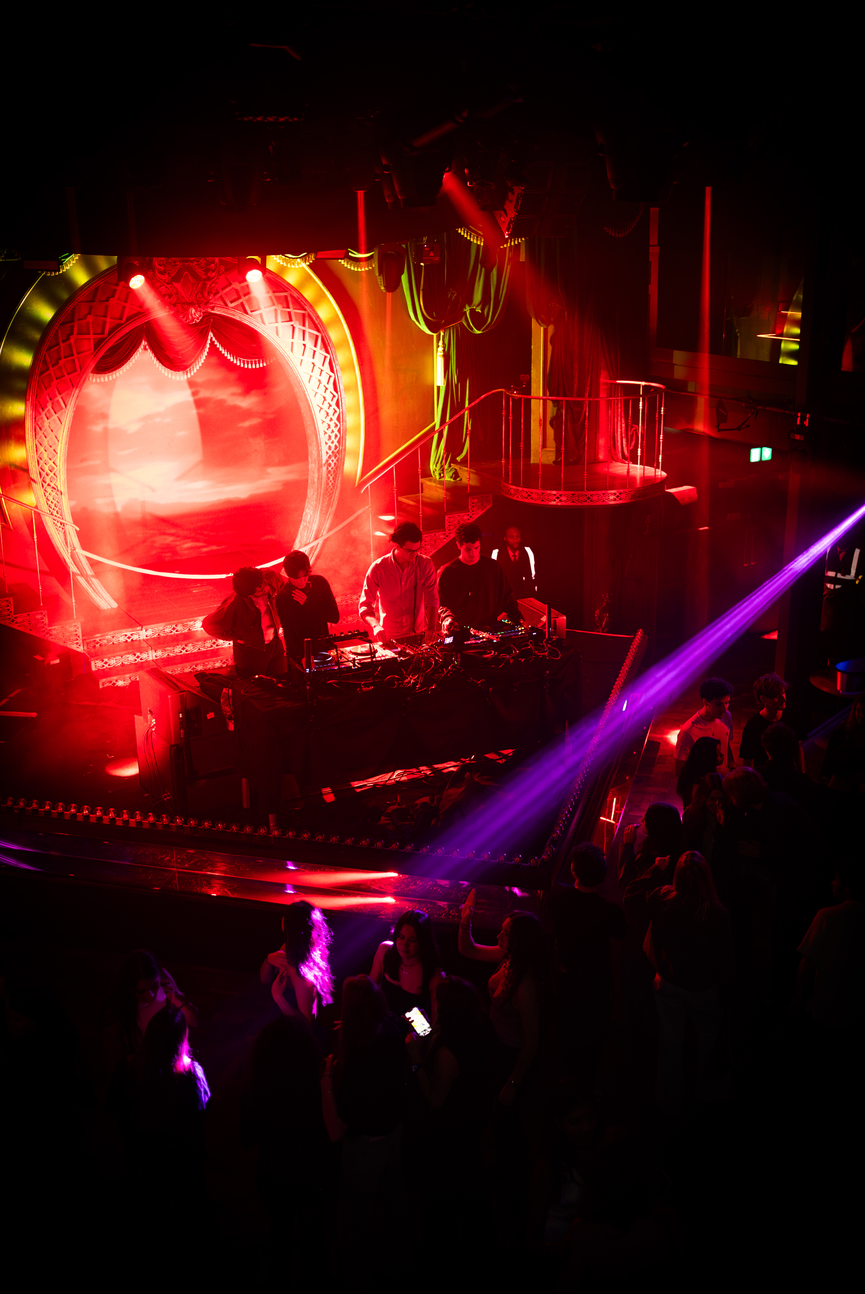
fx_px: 1260
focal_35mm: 35
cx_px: 432
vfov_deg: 54.4
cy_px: 647
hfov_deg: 37.9
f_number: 1.2
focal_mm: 35
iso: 4000
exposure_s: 1/200
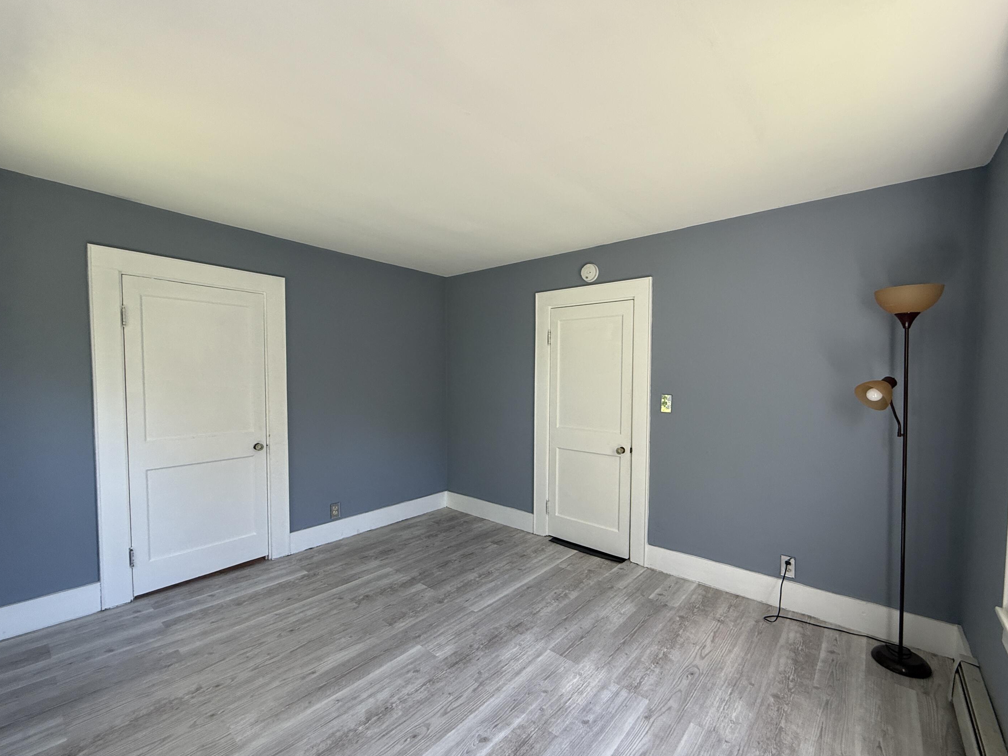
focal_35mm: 15
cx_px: 530
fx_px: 437
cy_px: 394
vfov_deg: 81.7
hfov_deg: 98.1
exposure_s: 1/99
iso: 125
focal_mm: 2.22
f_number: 2.2
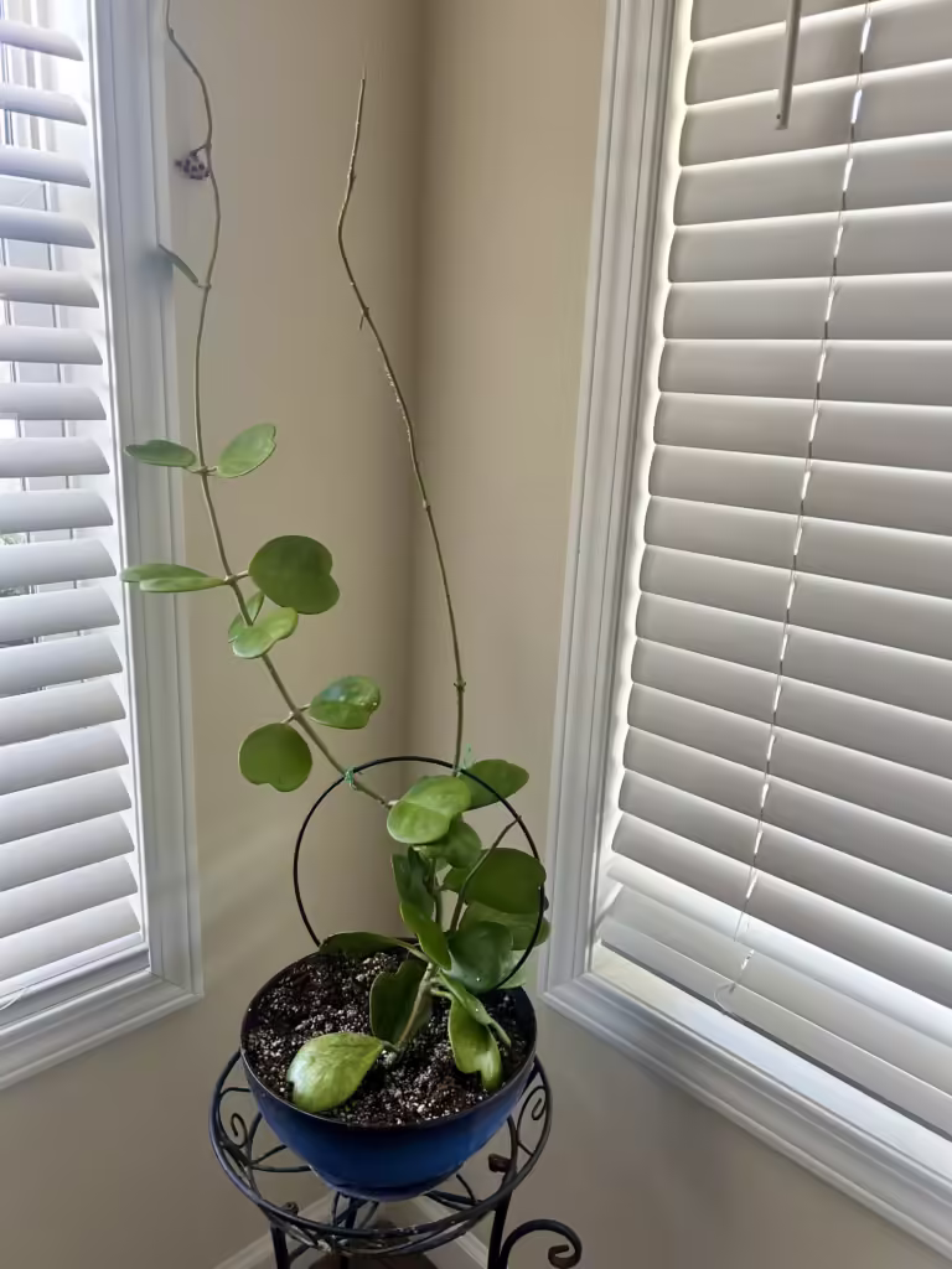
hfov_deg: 53.1
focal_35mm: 26
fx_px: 953
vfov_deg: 67.3
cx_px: 476
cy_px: 634
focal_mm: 5.7
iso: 80
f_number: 1.5
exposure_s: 1/121
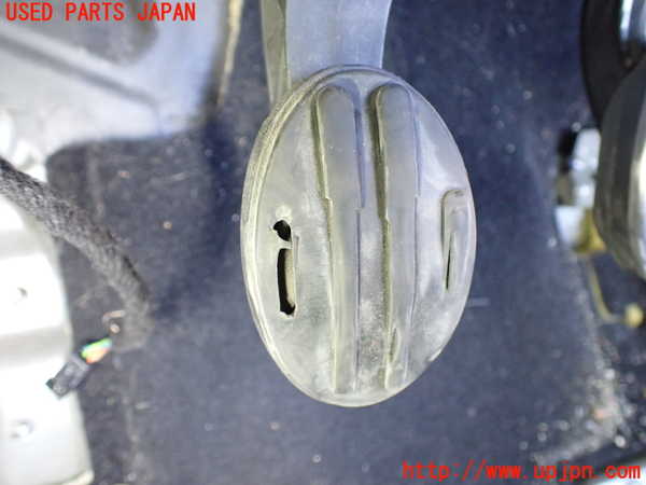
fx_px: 560
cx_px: 323
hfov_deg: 60.0
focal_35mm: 30
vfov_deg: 46.8
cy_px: 242
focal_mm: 5.4
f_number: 2.3
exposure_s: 1/30
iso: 800
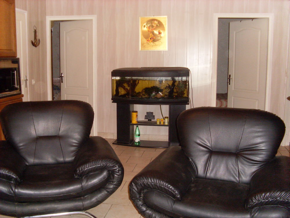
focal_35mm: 38
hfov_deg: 49.0
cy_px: 109
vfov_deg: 37.7
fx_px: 318
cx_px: 145
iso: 240
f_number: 3
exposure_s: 1/45
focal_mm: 6.3
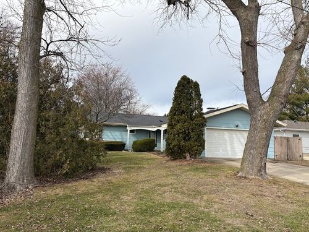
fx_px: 232
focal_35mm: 26
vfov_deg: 53.1
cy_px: 116
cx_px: 154
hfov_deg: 67.3
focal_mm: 5.96
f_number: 1.6
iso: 50
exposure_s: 1/2364
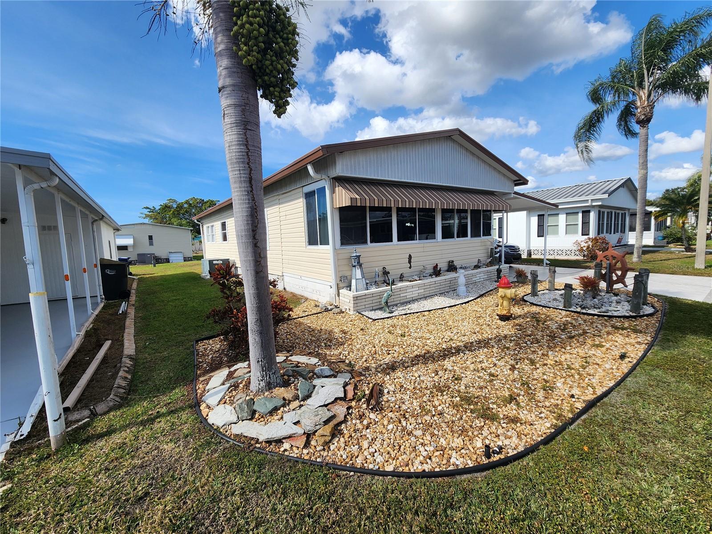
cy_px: 267
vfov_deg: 89.9
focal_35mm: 13
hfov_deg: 106.2
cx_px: 356
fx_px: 267
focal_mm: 2.2
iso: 50
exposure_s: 1/1859
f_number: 2.2
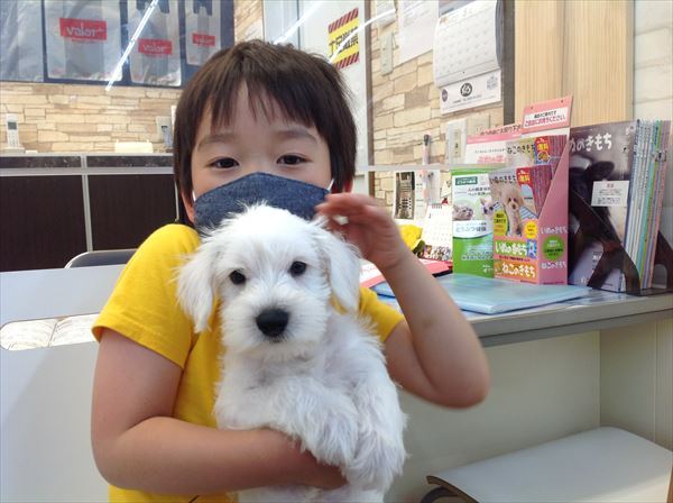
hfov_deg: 52.7
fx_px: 679
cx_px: 336
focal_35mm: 35
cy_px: 252
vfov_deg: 40.6
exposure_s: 1/40
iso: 50
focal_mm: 4.28
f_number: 2.4
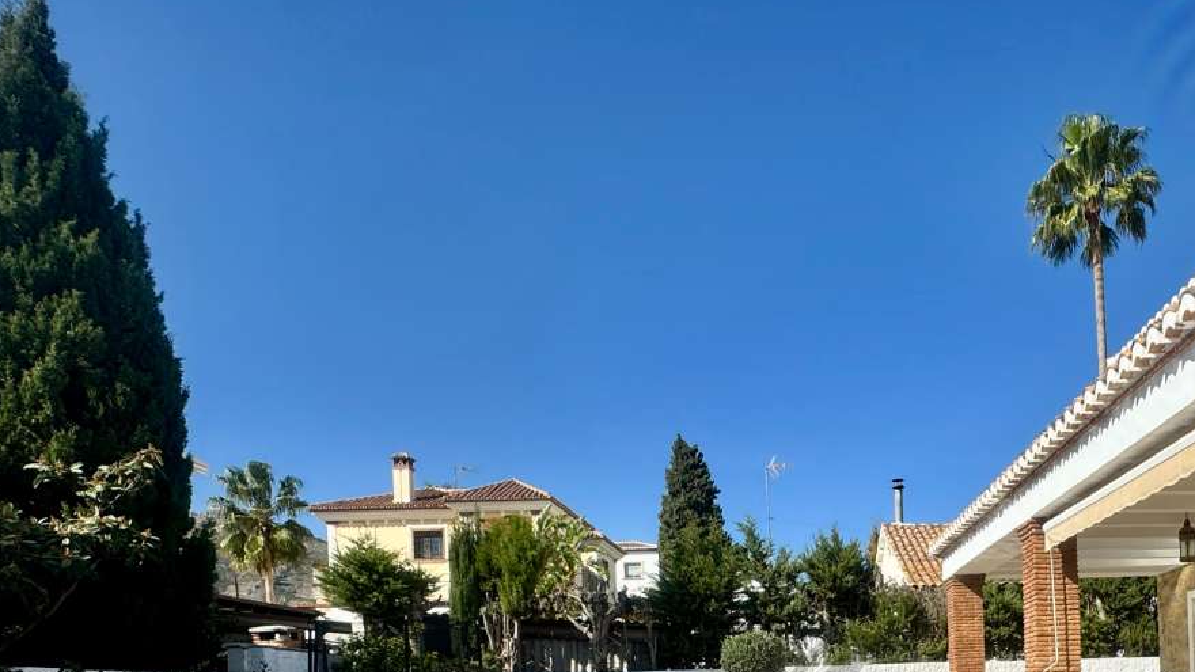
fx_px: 824
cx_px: 857
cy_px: 705
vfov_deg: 38.3
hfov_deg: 68.4
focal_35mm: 26
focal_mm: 2.22
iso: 40
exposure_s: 1/2674
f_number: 2.2
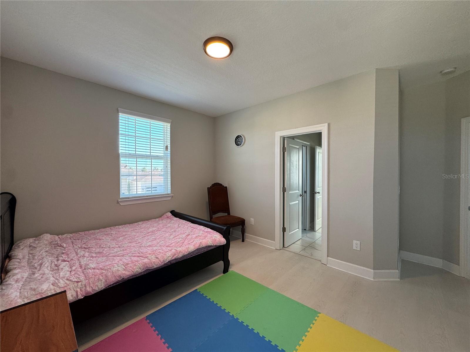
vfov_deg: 85.7
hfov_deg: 102.1
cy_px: 176
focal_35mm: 14
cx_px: 235
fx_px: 190
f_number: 2.2
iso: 160
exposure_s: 1/120
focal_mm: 2.22
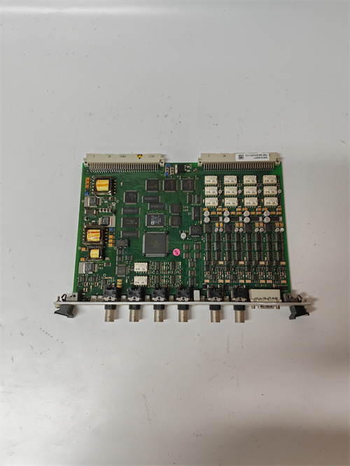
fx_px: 364
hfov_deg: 51.4
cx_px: 175
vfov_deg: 65.3
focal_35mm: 27
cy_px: 233
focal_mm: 6.12
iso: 800
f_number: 1.9
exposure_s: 1/100
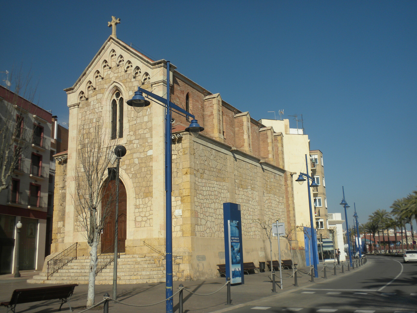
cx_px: 208
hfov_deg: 50.1
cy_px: 156
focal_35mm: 37
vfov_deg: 38.7
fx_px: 446
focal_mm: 6.6
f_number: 10
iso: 64
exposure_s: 1/229
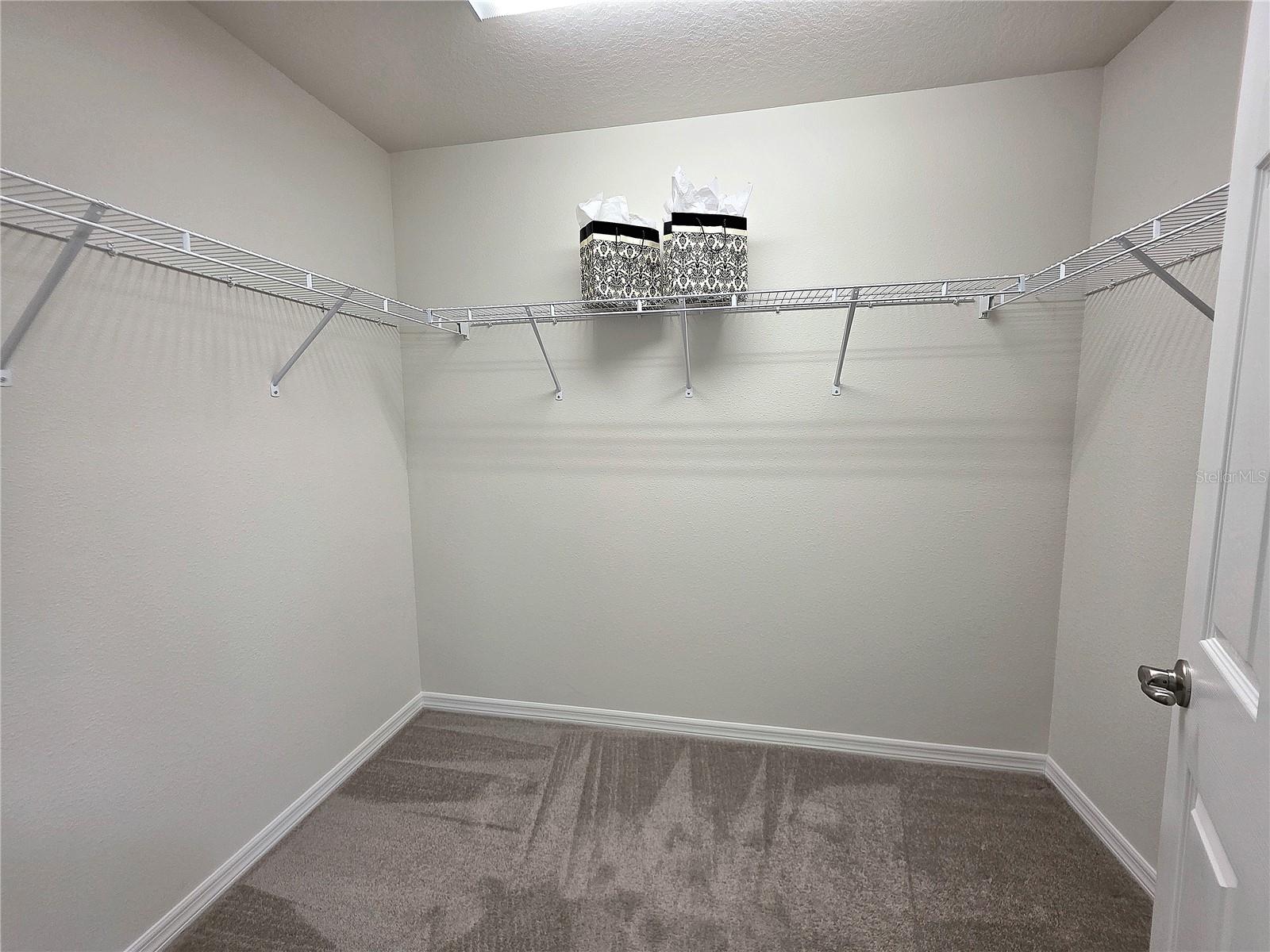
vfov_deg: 89.9
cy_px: 476
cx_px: 635
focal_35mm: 13
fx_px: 477
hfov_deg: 106.2
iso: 160
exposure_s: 1/120
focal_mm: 2.2
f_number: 1.9
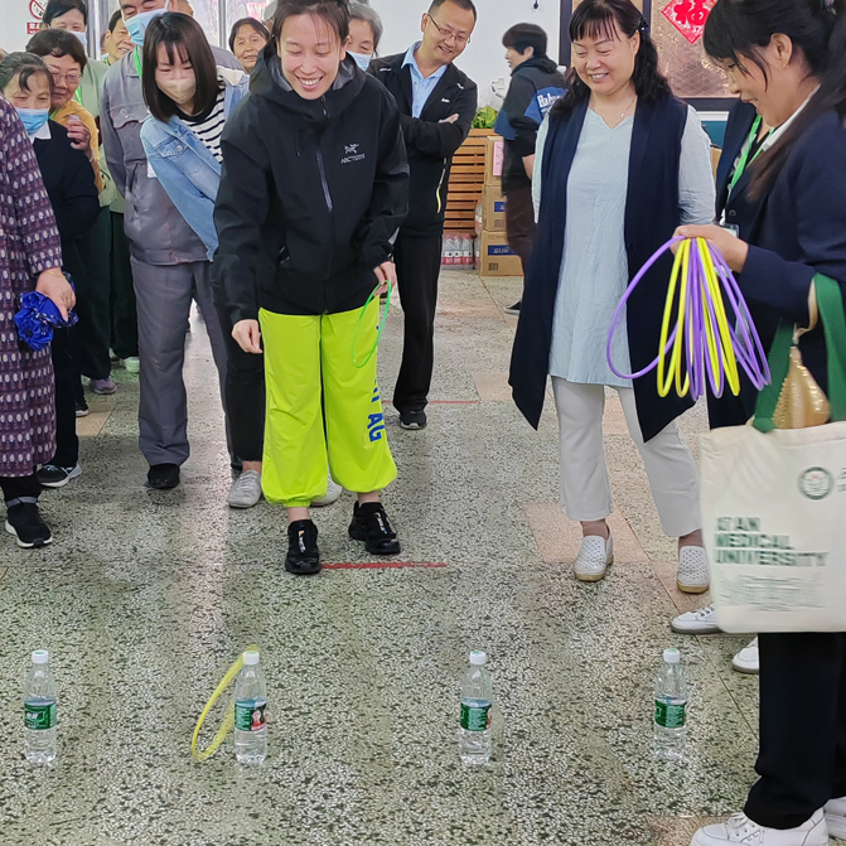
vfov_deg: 29.6
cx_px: 388
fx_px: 1604
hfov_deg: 29.5
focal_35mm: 58
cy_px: 420
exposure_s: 1/50
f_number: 1.9
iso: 404
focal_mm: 5.52
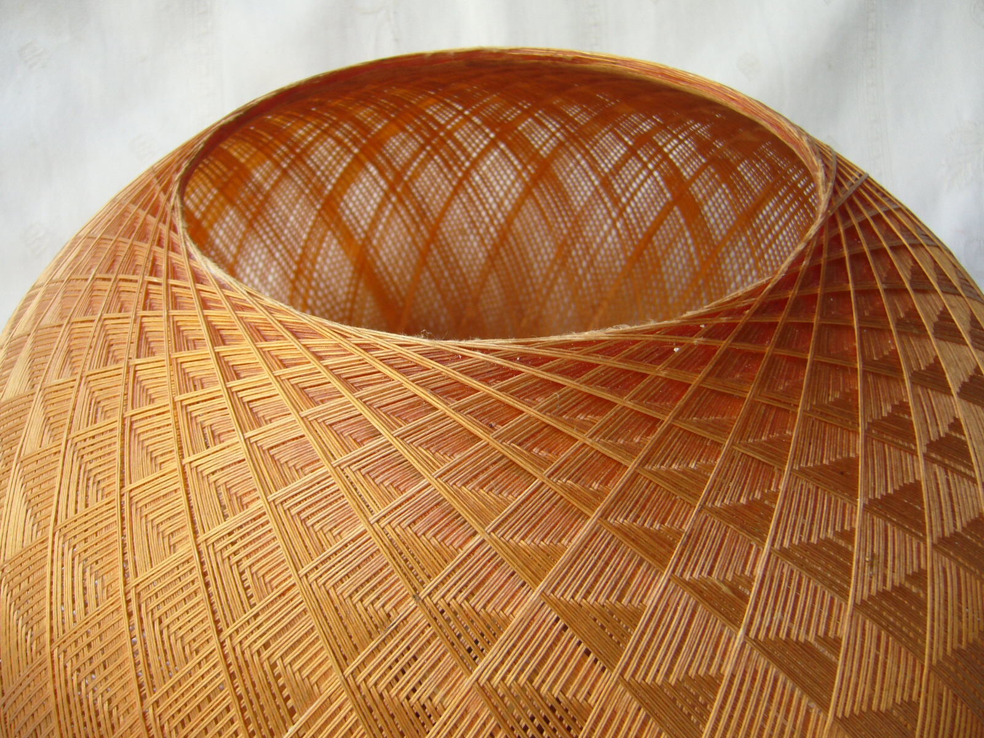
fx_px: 995
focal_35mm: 35
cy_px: 369
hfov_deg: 52.6
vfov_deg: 40.7
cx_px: 492
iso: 80
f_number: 2.8
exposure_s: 1/50
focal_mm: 5.8
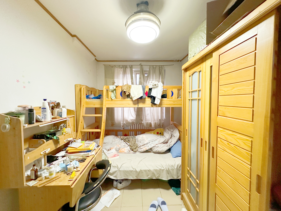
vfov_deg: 85.7
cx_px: 140
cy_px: 106
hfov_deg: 102.1
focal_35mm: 14
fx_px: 114
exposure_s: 1/60
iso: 800
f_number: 2.2
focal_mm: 2.22
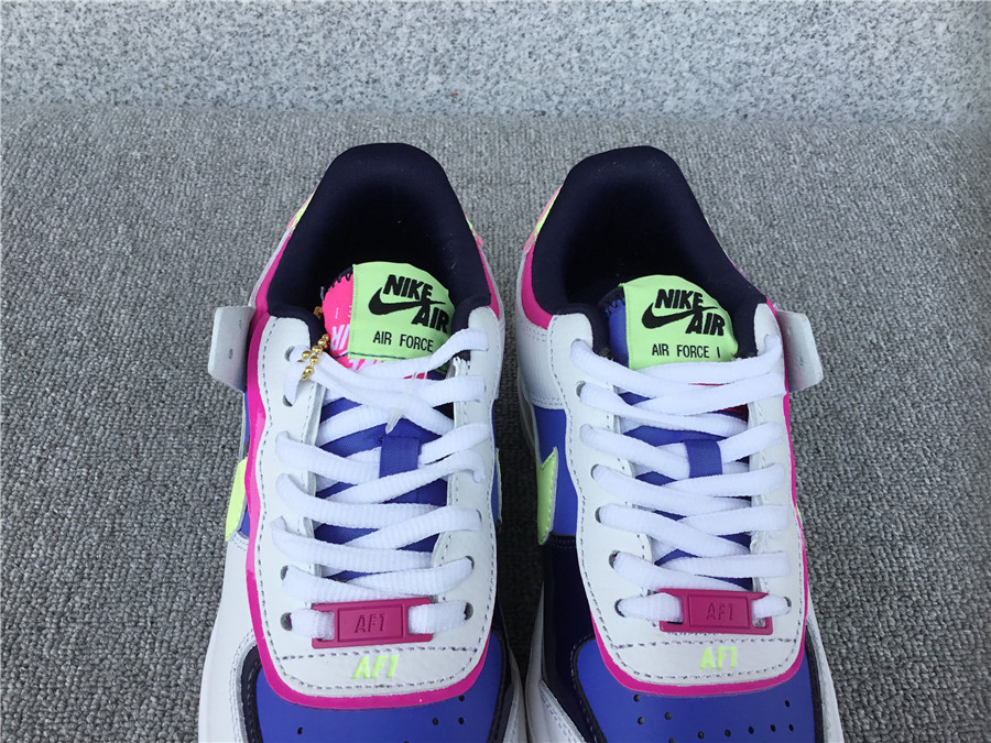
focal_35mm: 31
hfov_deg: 58.4
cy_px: 372
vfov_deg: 45.4
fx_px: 887
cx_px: 496
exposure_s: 1/429
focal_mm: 3.3
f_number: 2.4
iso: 25
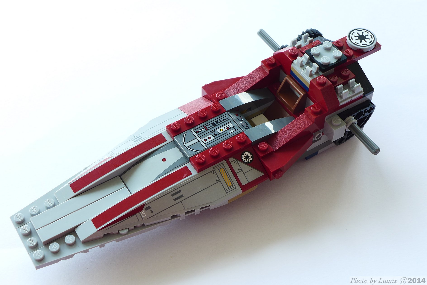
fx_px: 712
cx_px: 214
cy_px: 142
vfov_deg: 22.6
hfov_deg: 33.4
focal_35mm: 60
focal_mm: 11.8
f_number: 4
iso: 80
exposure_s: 1/40
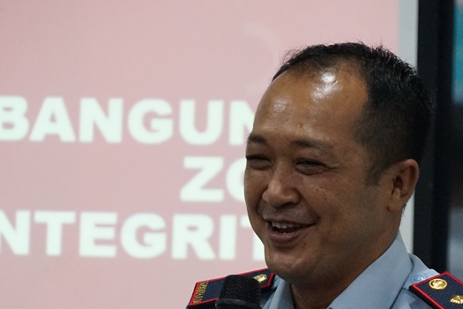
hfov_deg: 5.1
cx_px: 264
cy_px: 286
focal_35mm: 406
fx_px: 5221
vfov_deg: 3.4
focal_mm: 208
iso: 8000
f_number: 6.3
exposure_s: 1/250
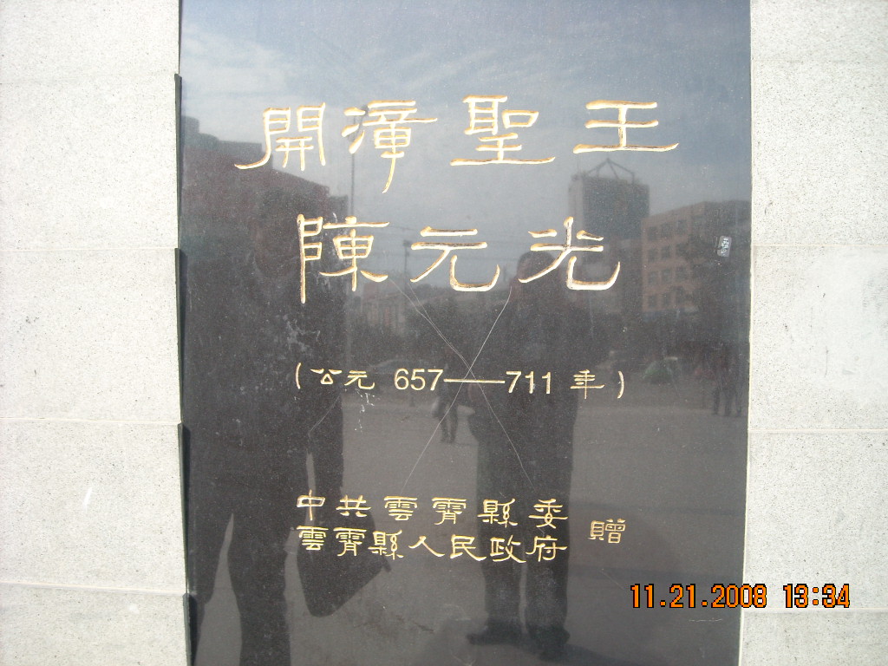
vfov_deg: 40.7
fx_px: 898
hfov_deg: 52.6
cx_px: 444
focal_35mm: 35
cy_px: 333
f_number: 2.8
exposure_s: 1/250
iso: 64
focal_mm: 5.7
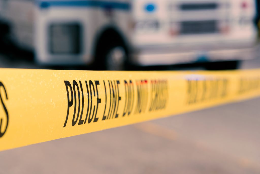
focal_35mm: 120
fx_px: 867
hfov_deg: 17.1
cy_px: 87
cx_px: 130
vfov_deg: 11.4
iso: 320
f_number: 8
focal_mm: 120
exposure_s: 1/250
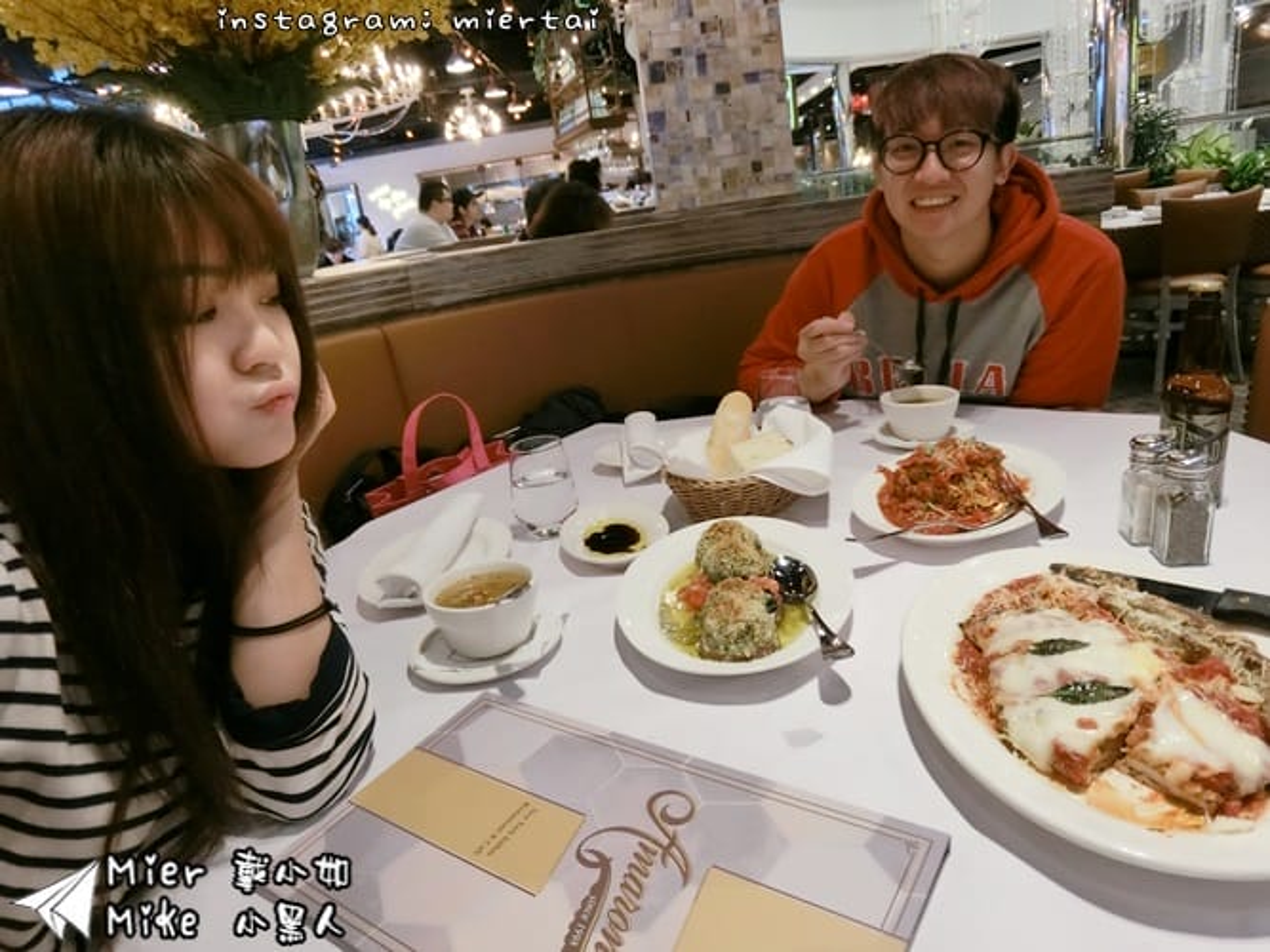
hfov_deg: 79.0
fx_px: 770
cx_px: 635
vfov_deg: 63.4
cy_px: 476
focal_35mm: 21
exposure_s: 1/60
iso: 250
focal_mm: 4.58
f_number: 2.8
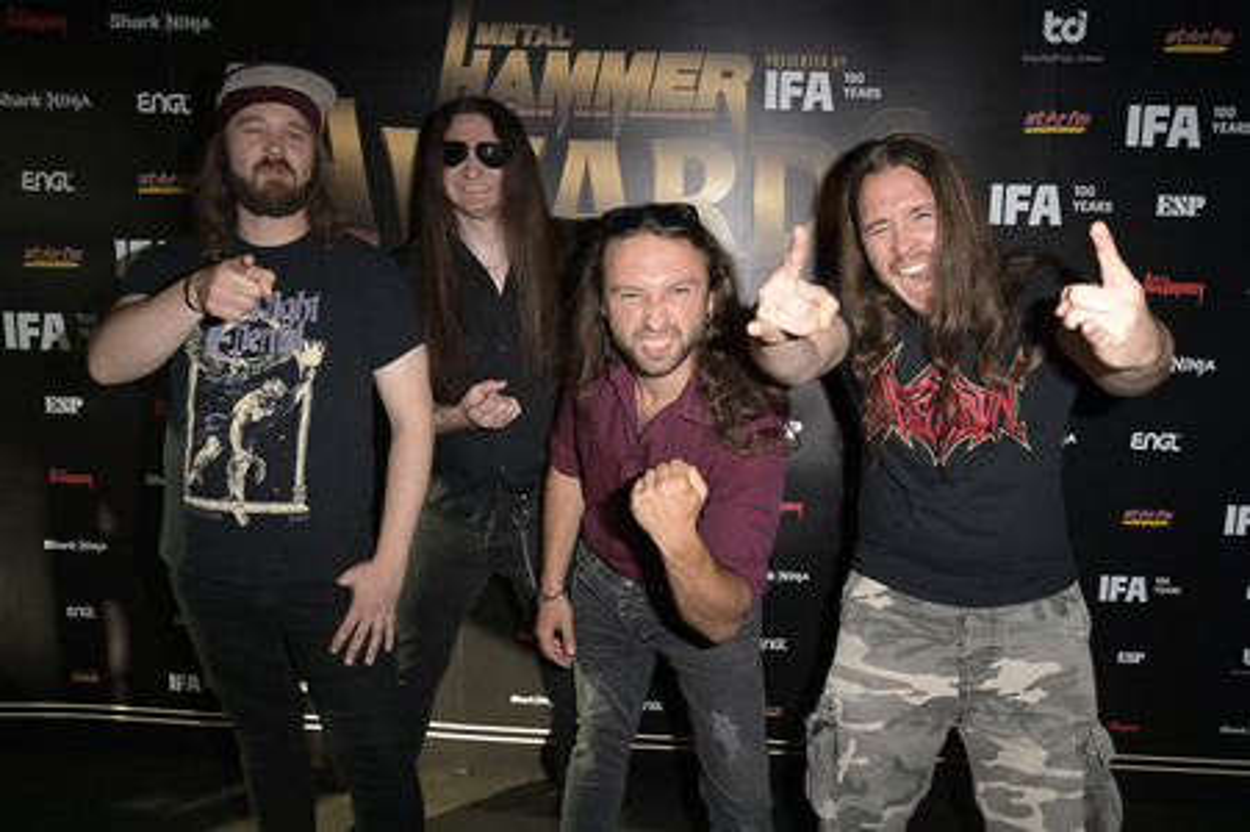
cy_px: 416
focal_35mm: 27
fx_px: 937
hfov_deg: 67.4
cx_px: 625
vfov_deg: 47.9
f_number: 6.3
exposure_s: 1/200
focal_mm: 27
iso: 640
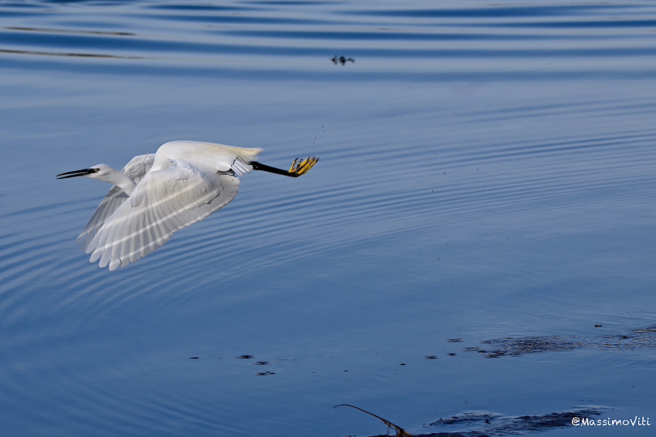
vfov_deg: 4.2
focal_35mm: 330
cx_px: 328
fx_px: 6012
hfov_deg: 6.2
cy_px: 218
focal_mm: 220
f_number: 8
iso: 125
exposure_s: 1/640
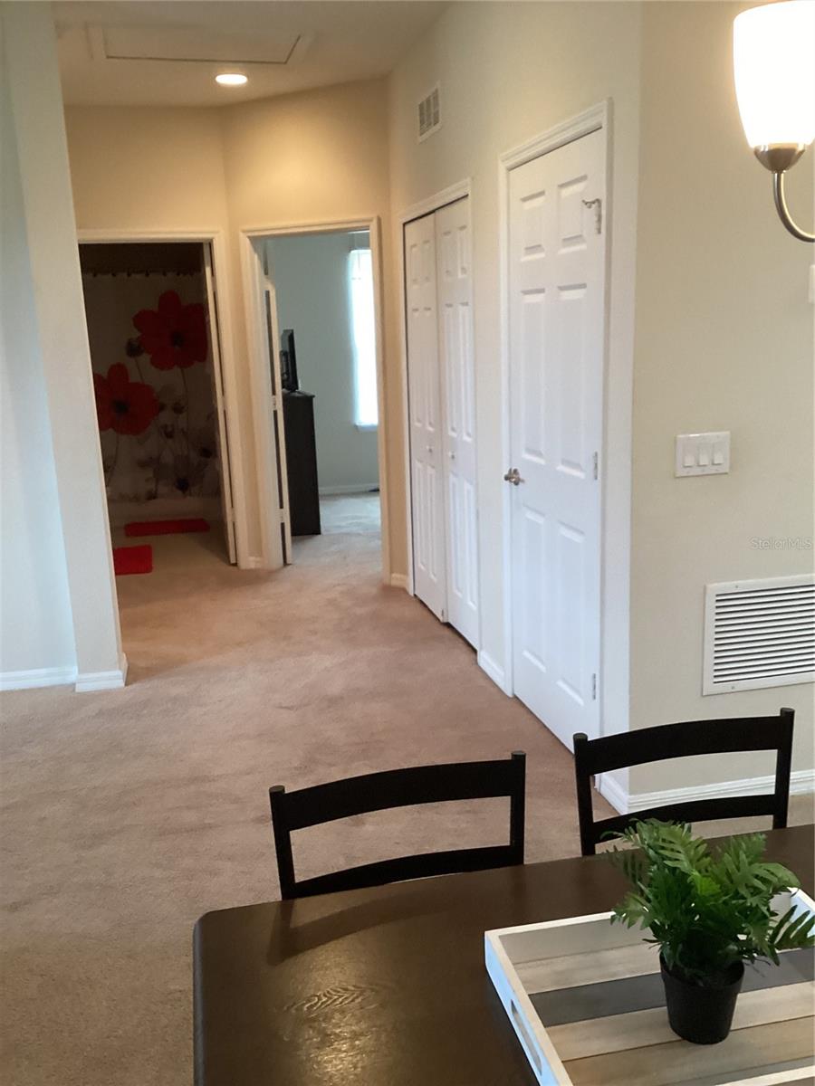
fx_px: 973
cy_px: 543
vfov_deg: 58.4
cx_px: 408
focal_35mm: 31
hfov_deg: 45.4
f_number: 2.4
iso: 320
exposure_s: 1/60
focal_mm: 3.3
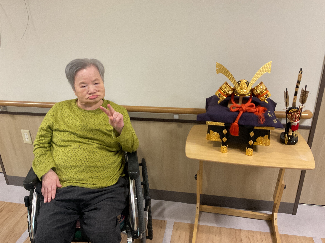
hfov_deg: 61.7
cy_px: 122
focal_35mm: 29
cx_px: 162
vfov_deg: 48.2
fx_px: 272
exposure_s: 1/60
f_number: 1.8
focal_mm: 3
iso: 100
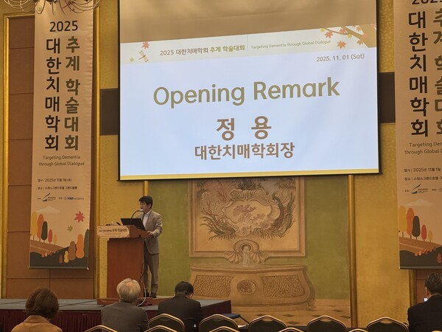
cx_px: 221
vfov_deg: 19.1
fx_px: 983
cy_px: 166
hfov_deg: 25.3
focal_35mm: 77
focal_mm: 9
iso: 250
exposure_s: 1/120
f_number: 2.8
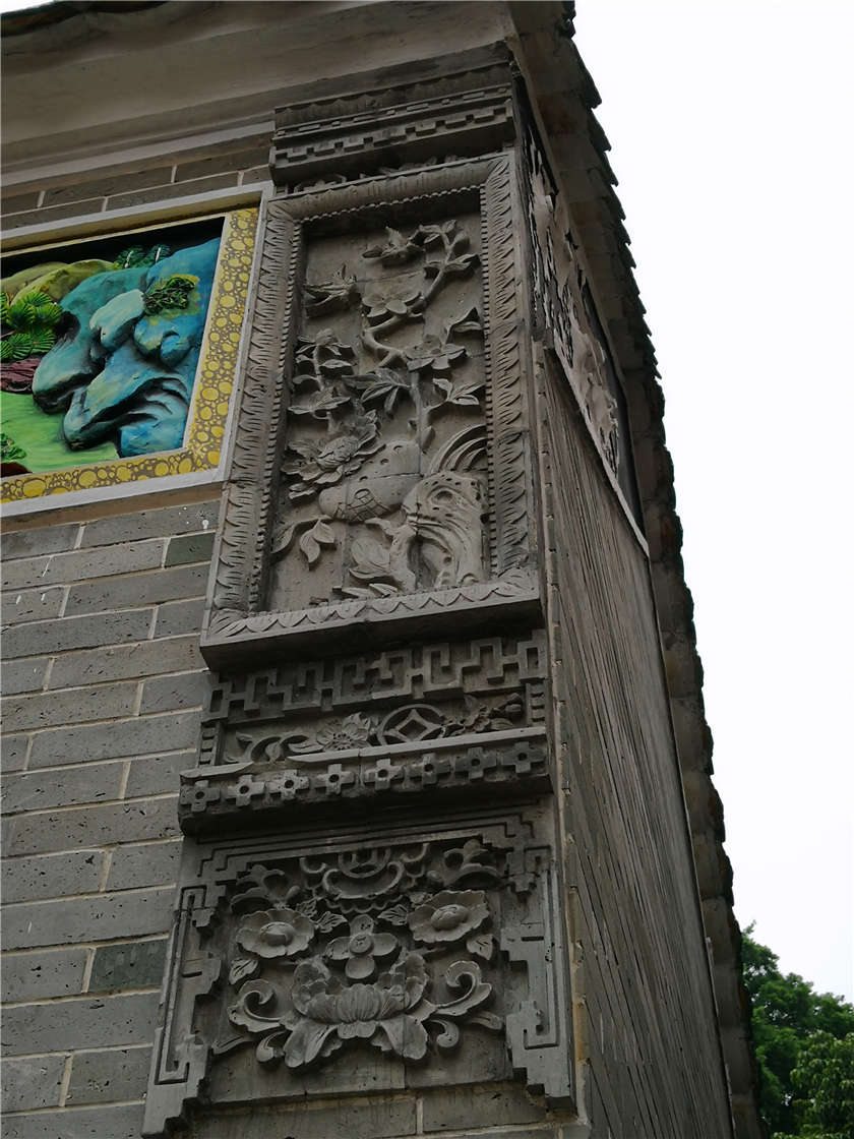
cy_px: 570
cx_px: 427
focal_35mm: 45
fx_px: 1480
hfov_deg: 32.2
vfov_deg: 42.1
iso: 50
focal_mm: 3.95
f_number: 1.6
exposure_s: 1/382
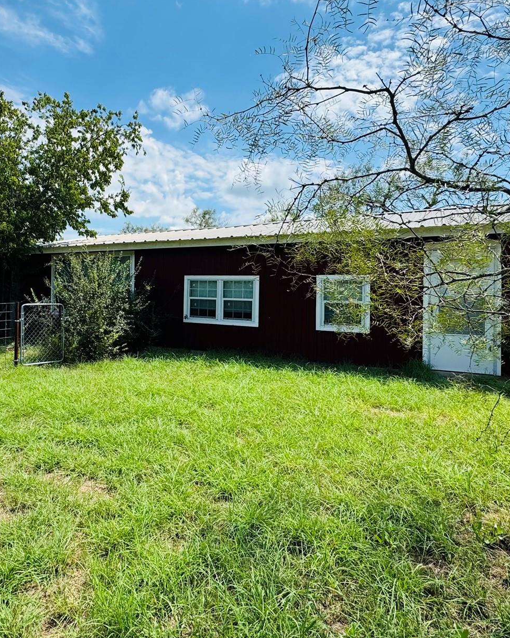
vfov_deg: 72.5
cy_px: 291
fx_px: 434
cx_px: 182
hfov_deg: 59.8
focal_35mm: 23
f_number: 2.2
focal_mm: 2.22
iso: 50
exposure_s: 1/1976
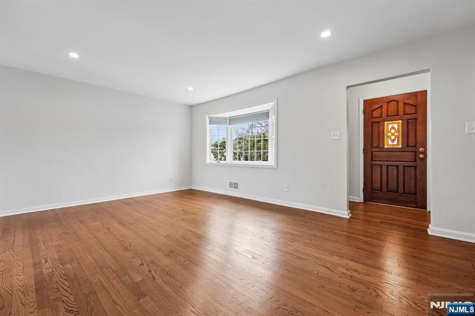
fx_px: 185
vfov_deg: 81.2
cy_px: 158
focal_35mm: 14
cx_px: 238
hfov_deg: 104.3
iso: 160
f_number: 8
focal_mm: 14
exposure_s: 1/10
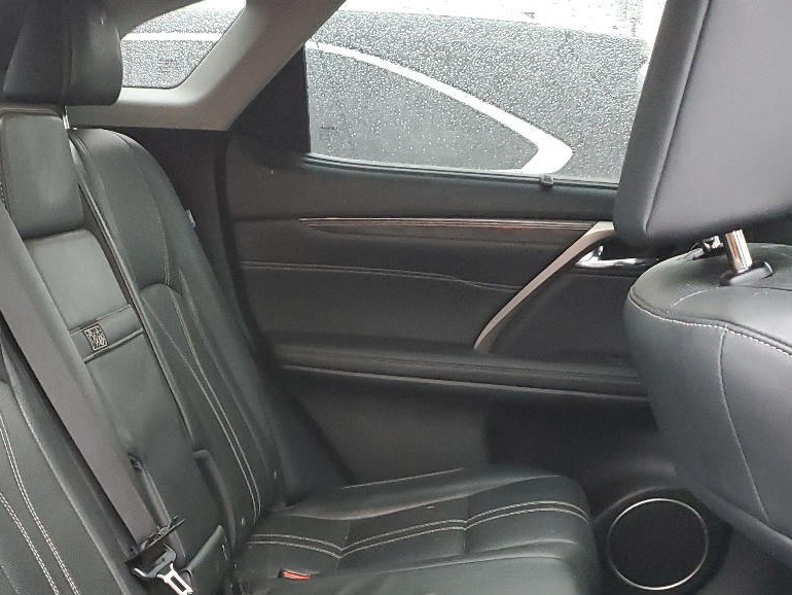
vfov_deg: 26.0
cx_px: 242
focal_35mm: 54
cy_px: 552
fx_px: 1236
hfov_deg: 35.1
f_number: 1.5
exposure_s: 1/60.2
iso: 309
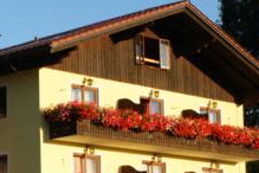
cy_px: 178
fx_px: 978
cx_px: -30
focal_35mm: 136
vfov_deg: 10.0
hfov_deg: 14.7
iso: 100
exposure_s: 1/80
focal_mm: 30
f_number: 11
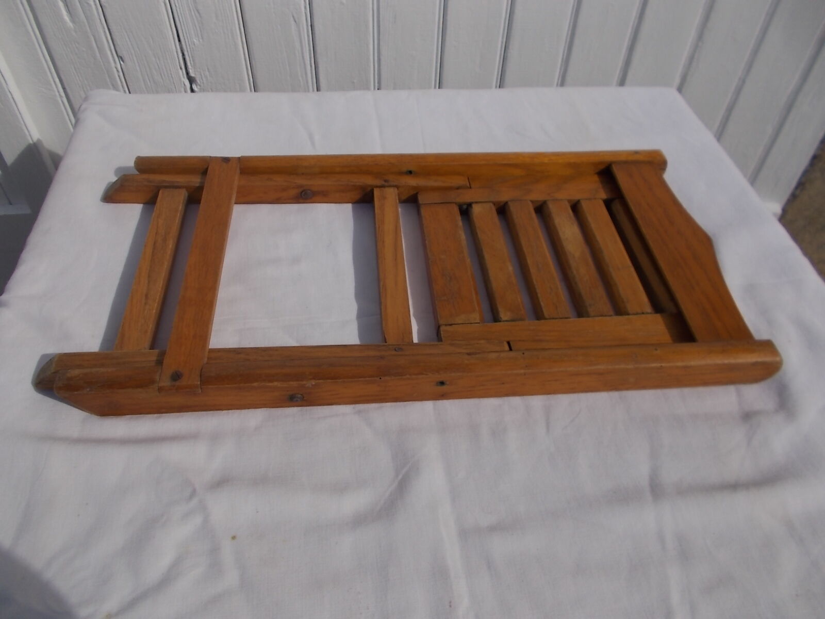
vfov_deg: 53.1
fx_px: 620
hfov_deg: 67.3
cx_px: 412
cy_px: 310
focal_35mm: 26
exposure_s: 1/500
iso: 80
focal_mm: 4.6
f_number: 8
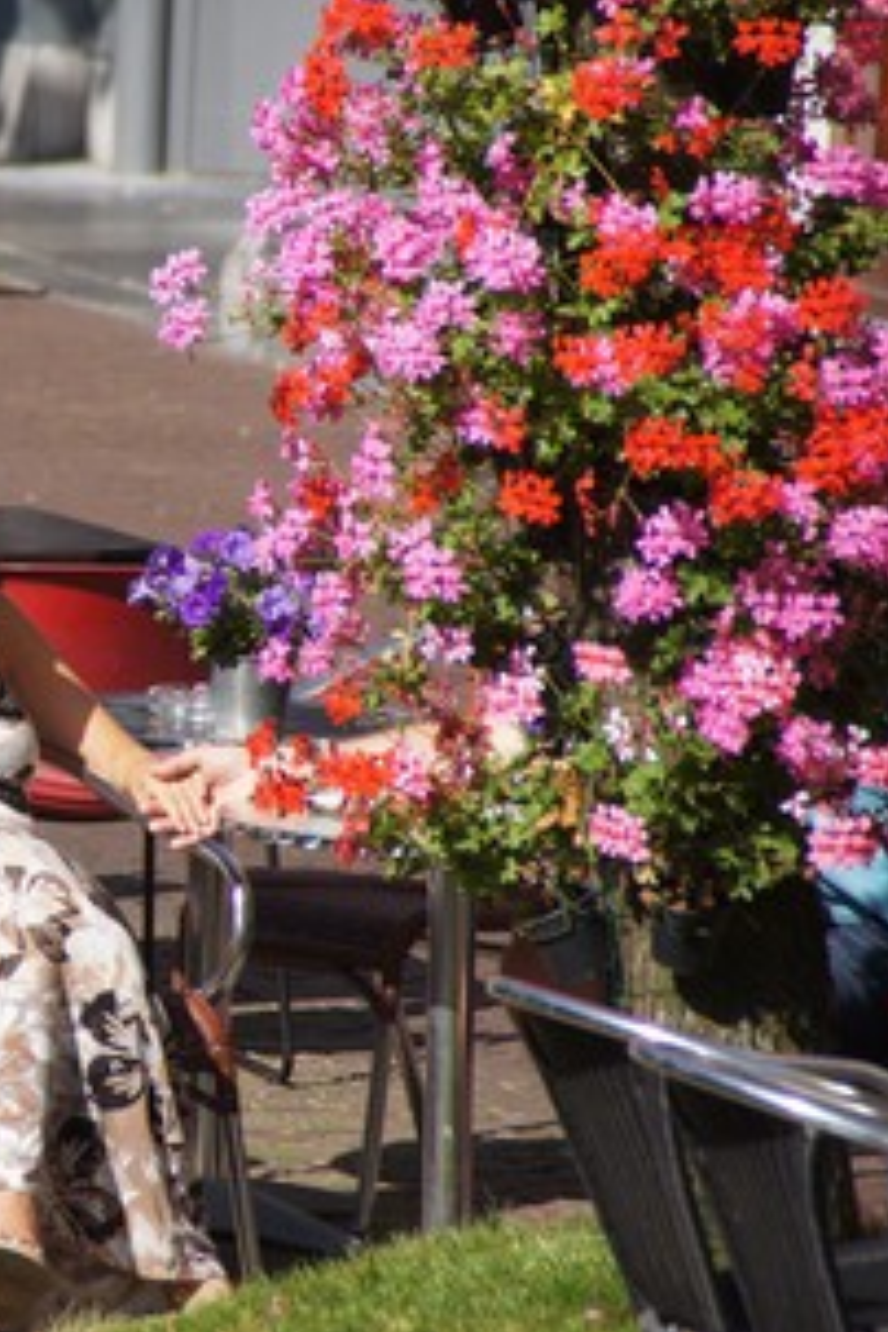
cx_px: -106
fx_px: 16834
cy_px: 666
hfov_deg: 3.0
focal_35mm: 455
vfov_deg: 4.5
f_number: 6.3
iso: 100
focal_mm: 200
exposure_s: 1/320
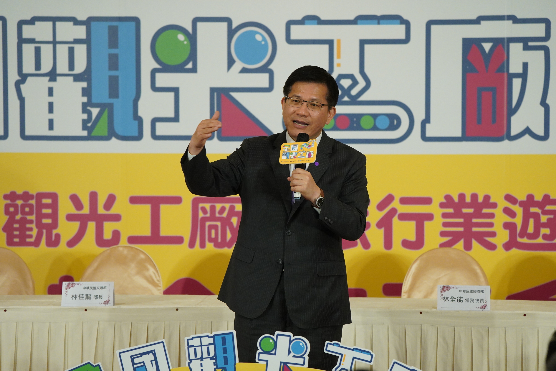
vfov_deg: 8.5
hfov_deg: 12.7
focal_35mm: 162
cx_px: 278
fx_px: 2502
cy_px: 186
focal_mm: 162
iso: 4000
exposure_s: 1/200
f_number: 5
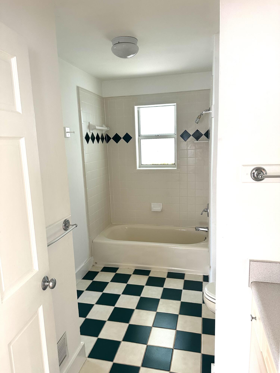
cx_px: 140
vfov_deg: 71.6
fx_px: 259
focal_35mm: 24
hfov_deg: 56.8
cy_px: 186
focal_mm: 6.86
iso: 250
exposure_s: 1/67
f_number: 1.78
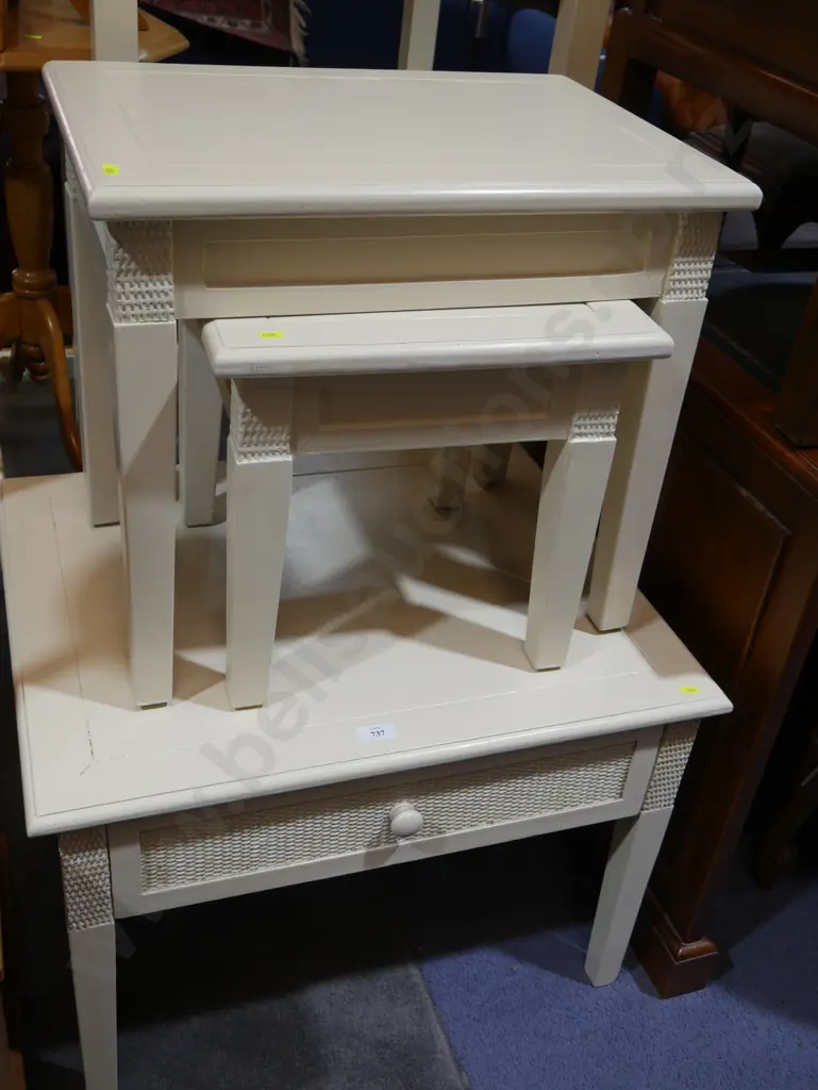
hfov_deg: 39.7
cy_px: 545
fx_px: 1133
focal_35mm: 36
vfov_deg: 51.3
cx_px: 409
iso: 200
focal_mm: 18
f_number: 4
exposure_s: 1/80
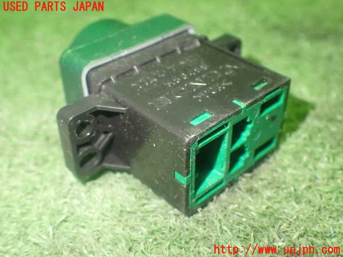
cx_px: 172
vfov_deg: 32.9
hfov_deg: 42.9
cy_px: 128
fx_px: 436
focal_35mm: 44
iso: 800
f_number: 2.9
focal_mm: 7.84
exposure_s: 1/25
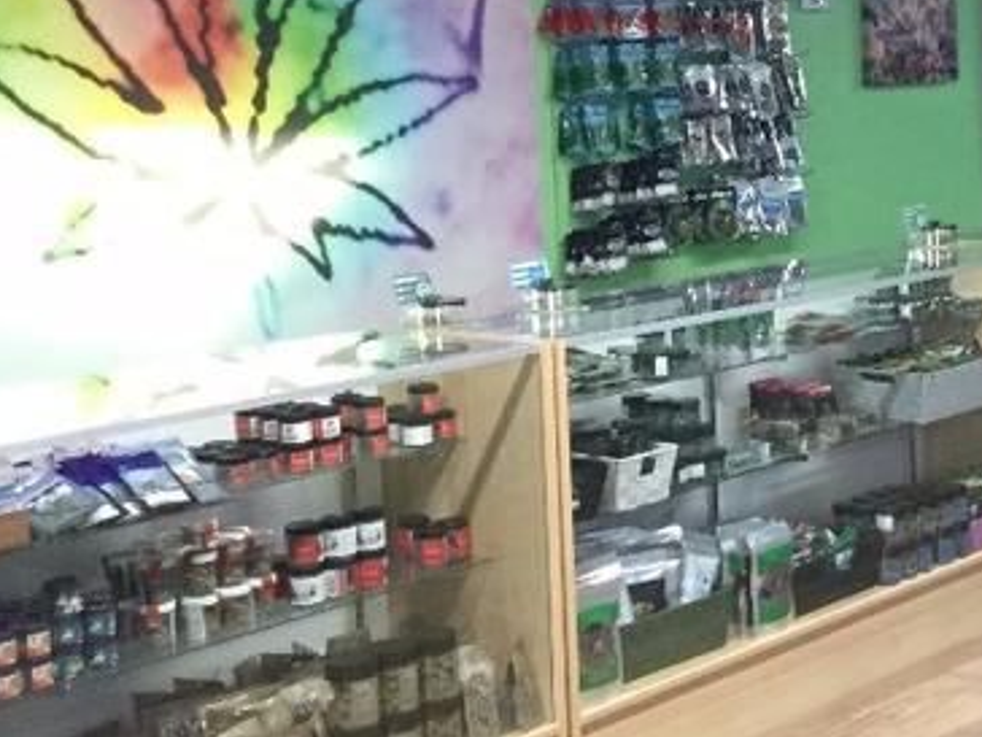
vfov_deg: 19.6
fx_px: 2128
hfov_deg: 24.0
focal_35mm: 75
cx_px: 1133
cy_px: 294
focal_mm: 3.3
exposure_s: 1/30
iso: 160
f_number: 2.4
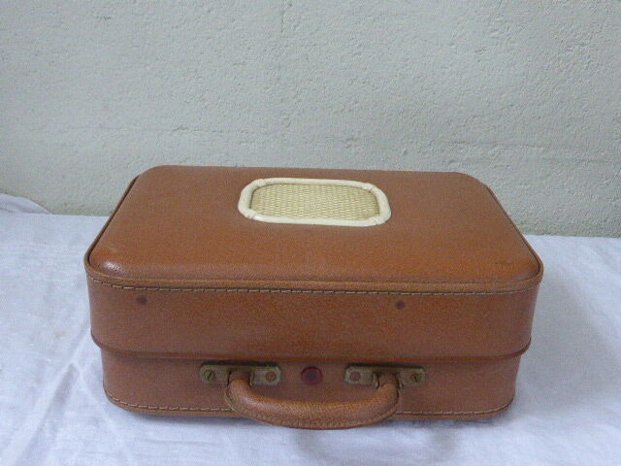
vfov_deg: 36.0
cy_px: 233
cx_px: 310
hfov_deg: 46.8
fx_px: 718
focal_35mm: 40
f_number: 3.9
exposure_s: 1/50
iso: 800
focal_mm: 6.9
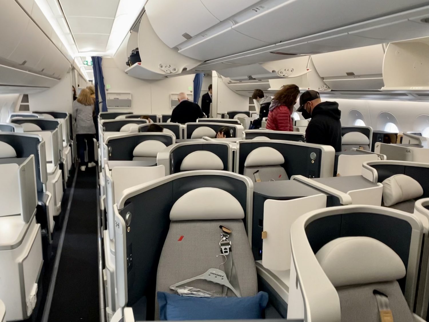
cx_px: 214
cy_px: 161
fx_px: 322
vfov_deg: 53.1
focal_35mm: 26
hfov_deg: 67.3
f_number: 1.8
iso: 200
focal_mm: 4.25
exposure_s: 1/54
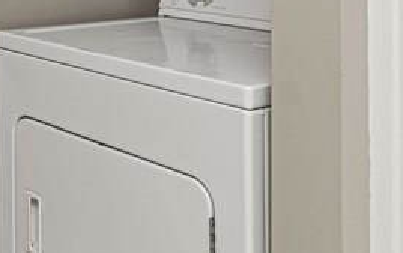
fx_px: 802
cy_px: -120
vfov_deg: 16.4
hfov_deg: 25.7
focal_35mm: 73
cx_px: -63
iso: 320
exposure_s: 1/60
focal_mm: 10
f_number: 10
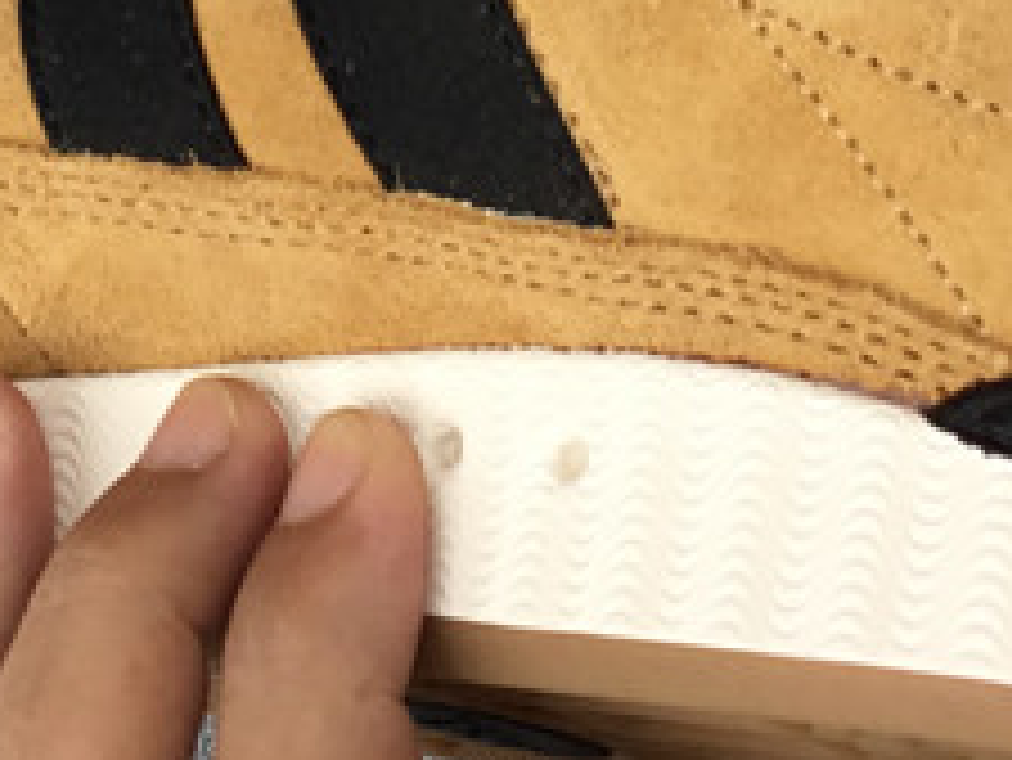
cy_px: -70
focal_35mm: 124
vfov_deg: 11.8
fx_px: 3627
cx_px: 238
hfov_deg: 15.8
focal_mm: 3.3
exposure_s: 1/117
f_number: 2.4
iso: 25
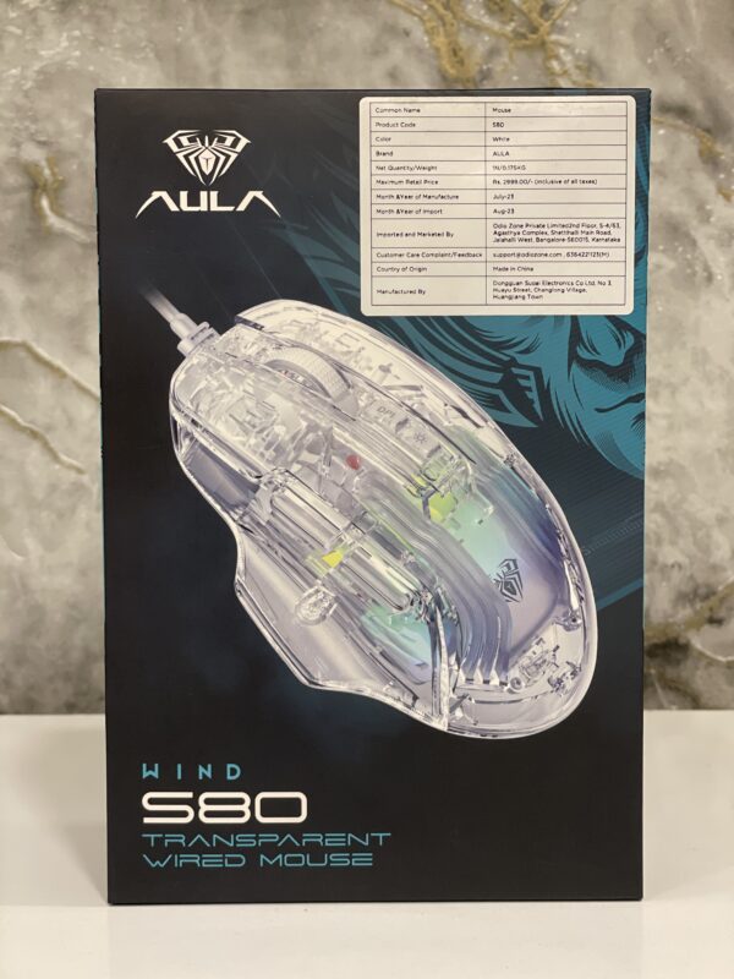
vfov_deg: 36.8
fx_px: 1470
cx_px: 367
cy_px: 490
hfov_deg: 28.0
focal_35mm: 52
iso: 200
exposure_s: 1/100
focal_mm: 6
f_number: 2
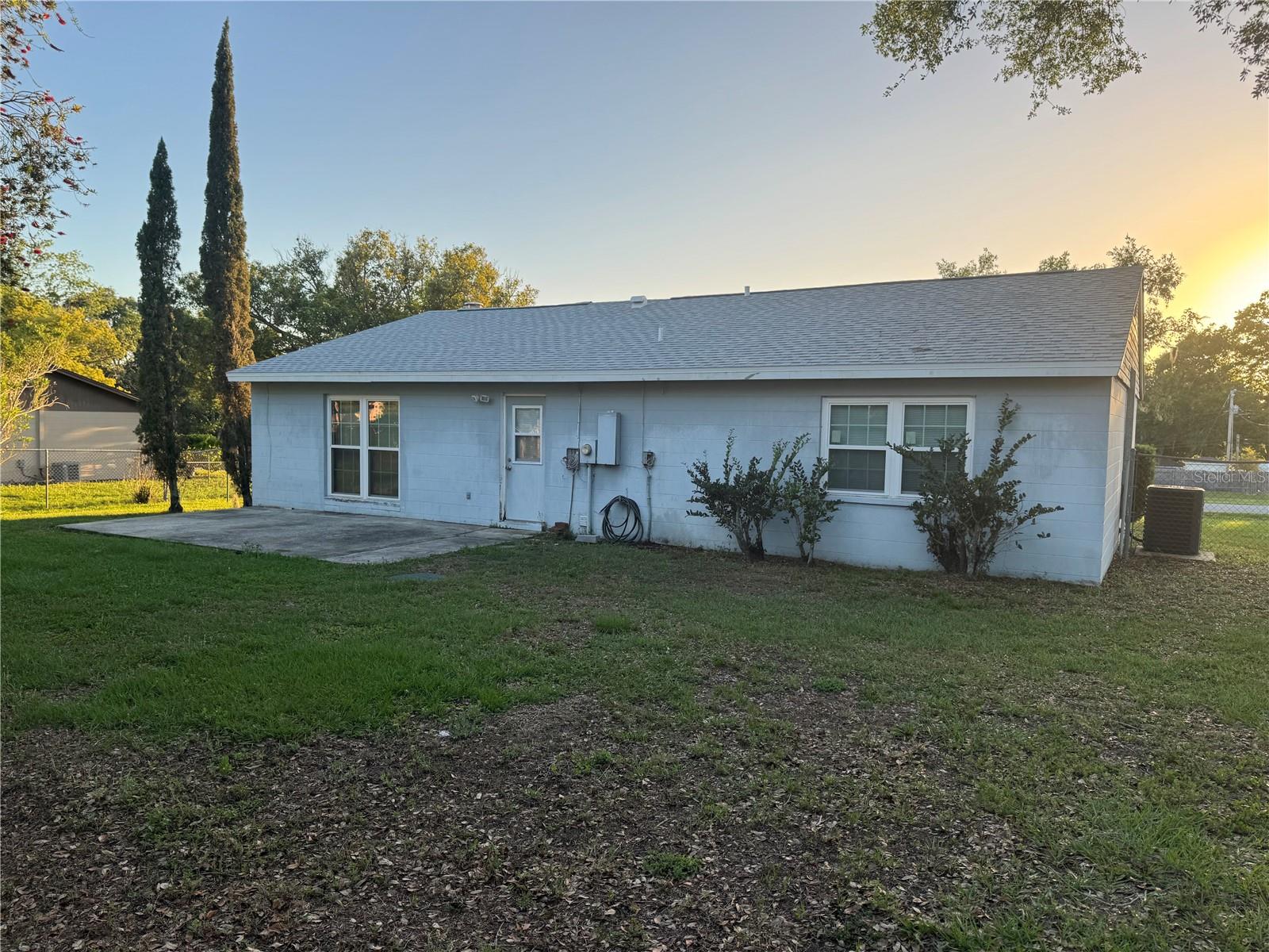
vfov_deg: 56.8
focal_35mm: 24
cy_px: 476
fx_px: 880
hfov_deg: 71.6
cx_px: 634
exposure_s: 1/888
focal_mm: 6.76
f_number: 1.78
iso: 80
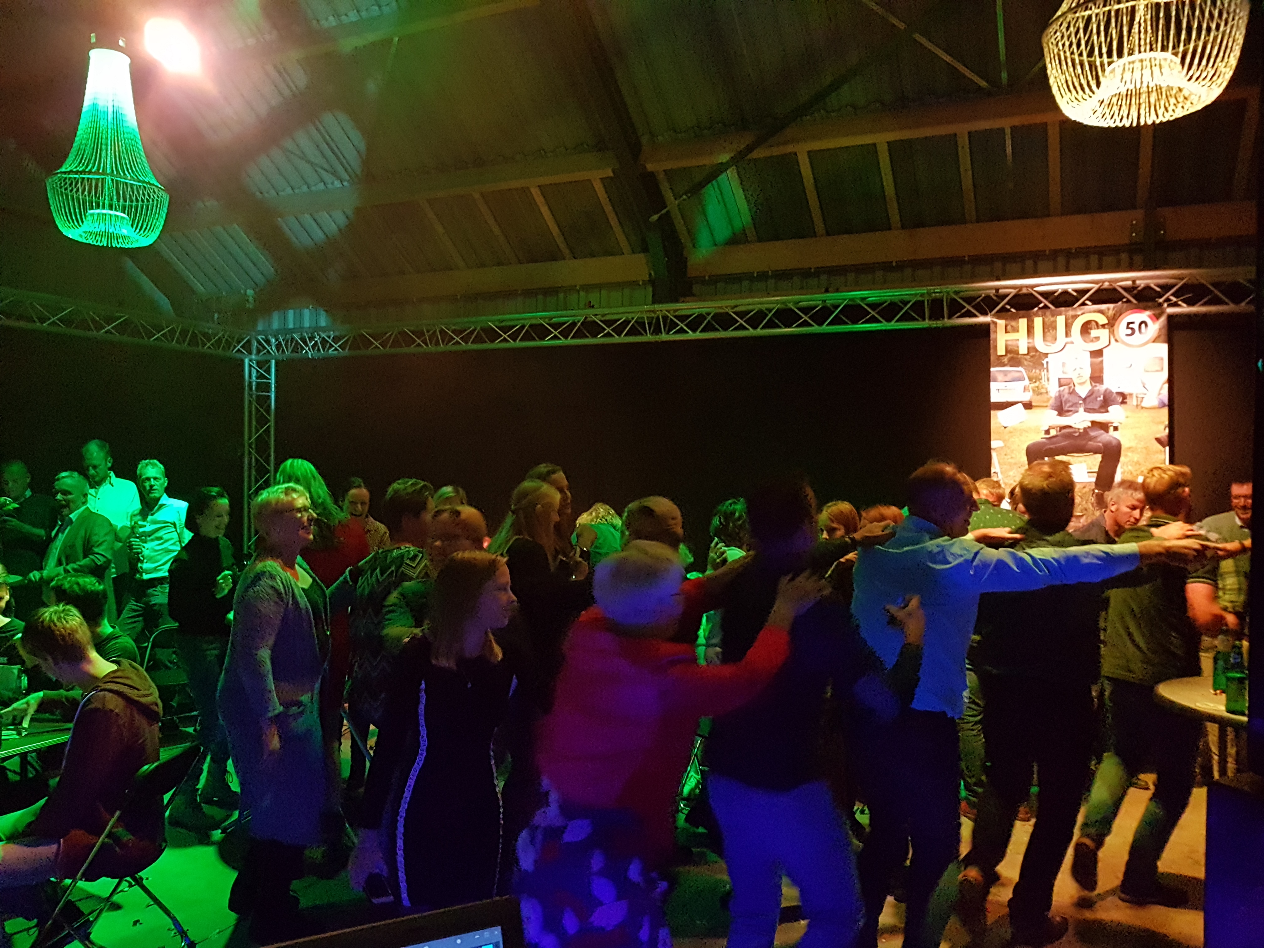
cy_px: 474
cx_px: 632
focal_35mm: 26
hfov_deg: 67.3
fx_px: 949
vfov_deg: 53.1
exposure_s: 1/50
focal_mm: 4.2
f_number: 1.7
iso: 500
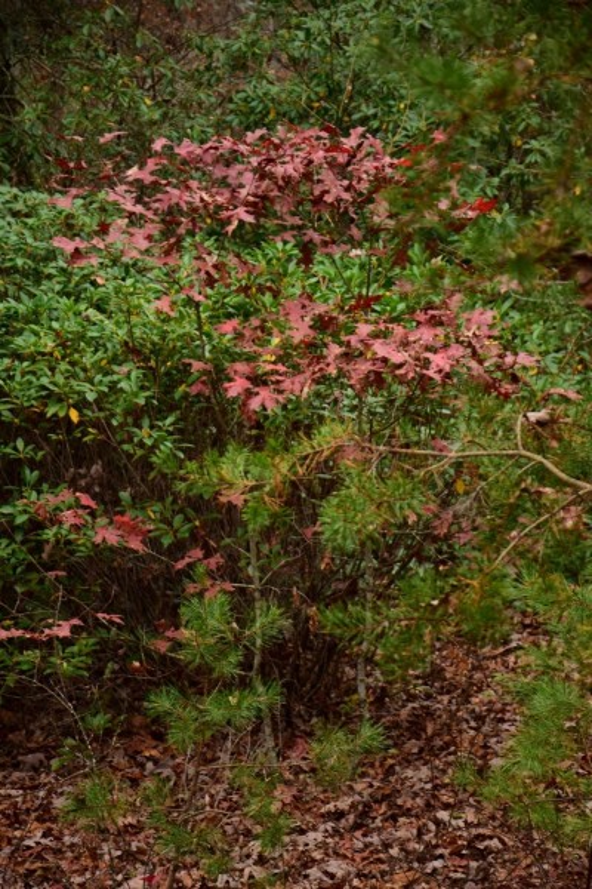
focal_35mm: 99
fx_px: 2442
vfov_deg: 20.6
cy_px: 444
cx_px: 296
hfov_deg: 13.8
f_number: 5
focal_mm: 66
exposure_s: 1/30
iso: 320
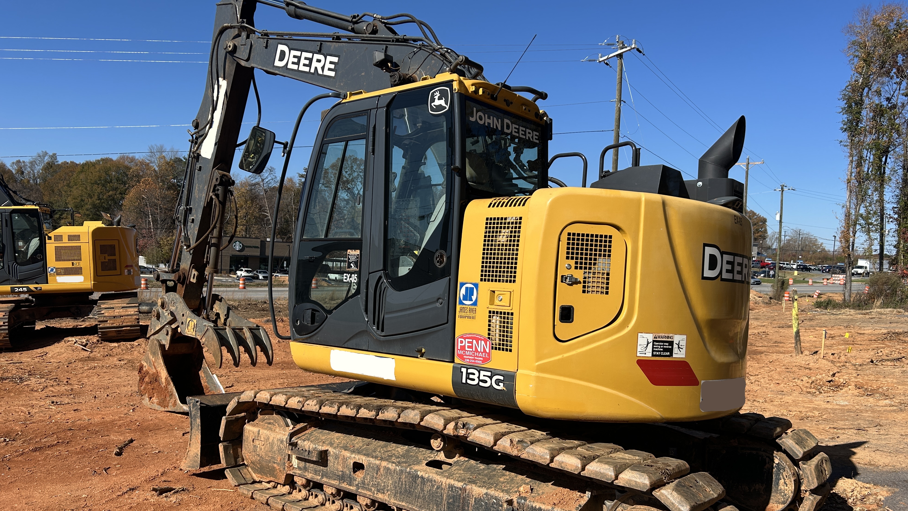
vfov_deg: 40.1
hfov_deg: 66.1
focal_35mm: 29
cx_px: 460
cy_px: 286
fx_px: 698
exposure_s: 1/4274
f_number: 1.5
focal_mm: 5.7
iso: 50
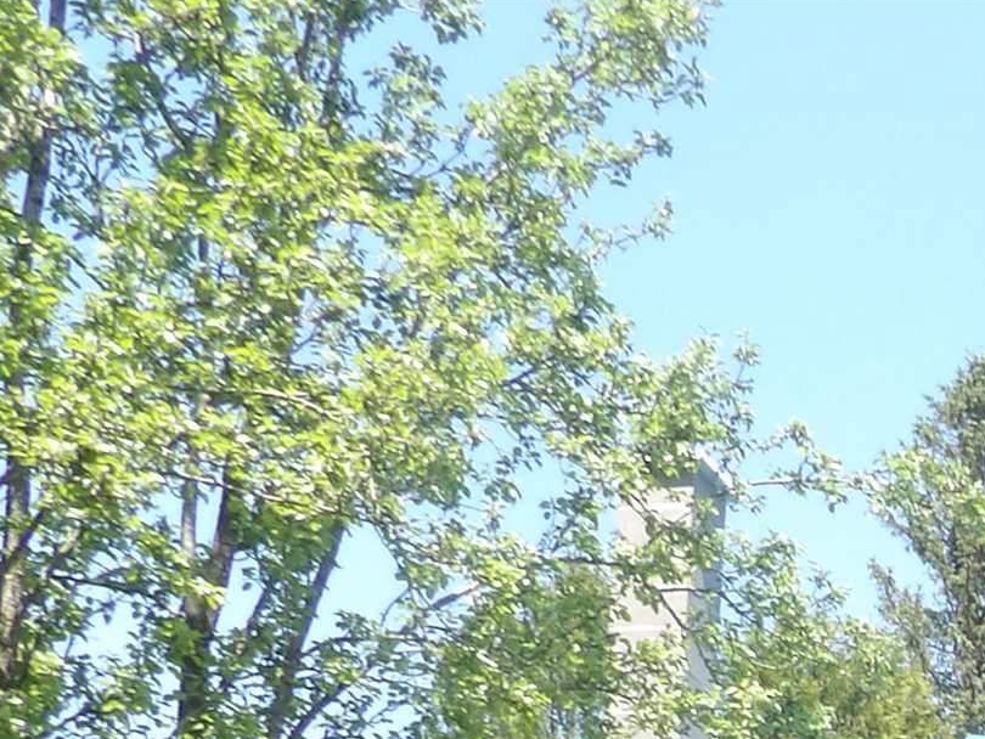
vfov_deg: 14.1
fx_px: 2590
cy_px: 1395
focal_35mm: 91
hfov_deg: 18.3
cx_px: 1605
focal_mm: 4.3
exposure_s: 1/60
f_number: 7.4
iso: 100
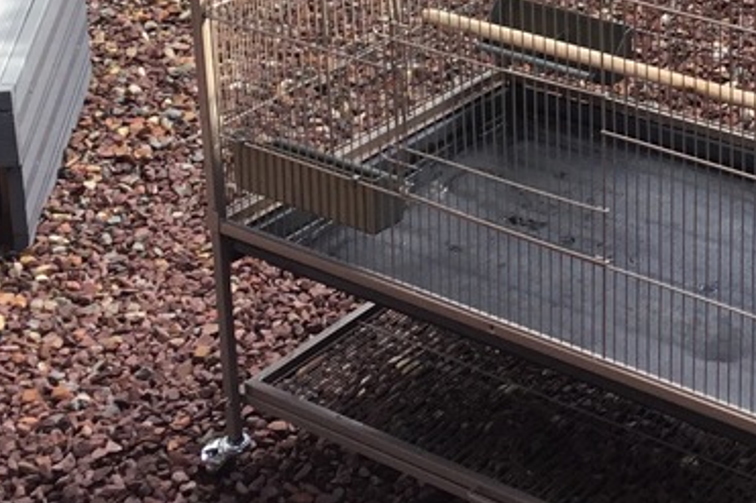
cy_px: -100
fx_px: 1868
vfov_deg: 14.8
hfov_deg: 22.4
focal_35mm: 89
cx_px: 656
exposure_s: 1/115
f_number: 2.4
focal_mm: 3.3
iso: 25
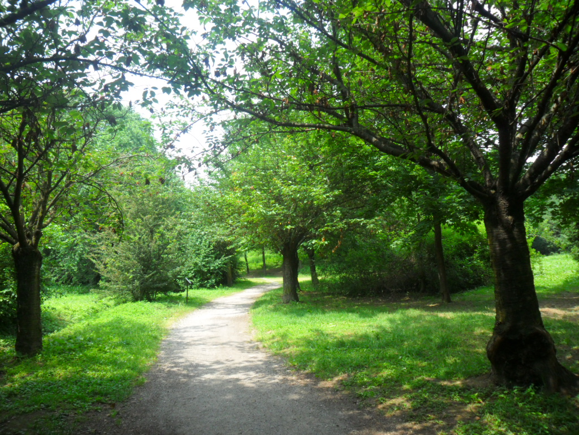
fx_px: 452
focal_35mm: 27
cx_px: 290
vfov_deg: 51.4
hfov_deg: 65.3
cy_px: 218
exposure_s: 1/250
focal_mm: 4.9
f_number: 3.5
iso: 100
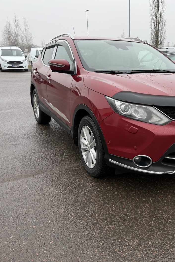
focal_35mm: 34
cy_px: 129
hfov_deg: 37.4
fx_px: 248
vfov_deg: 55.8
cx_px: 143
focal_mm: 6.76
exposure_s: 1/379
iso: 80
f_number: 1.78
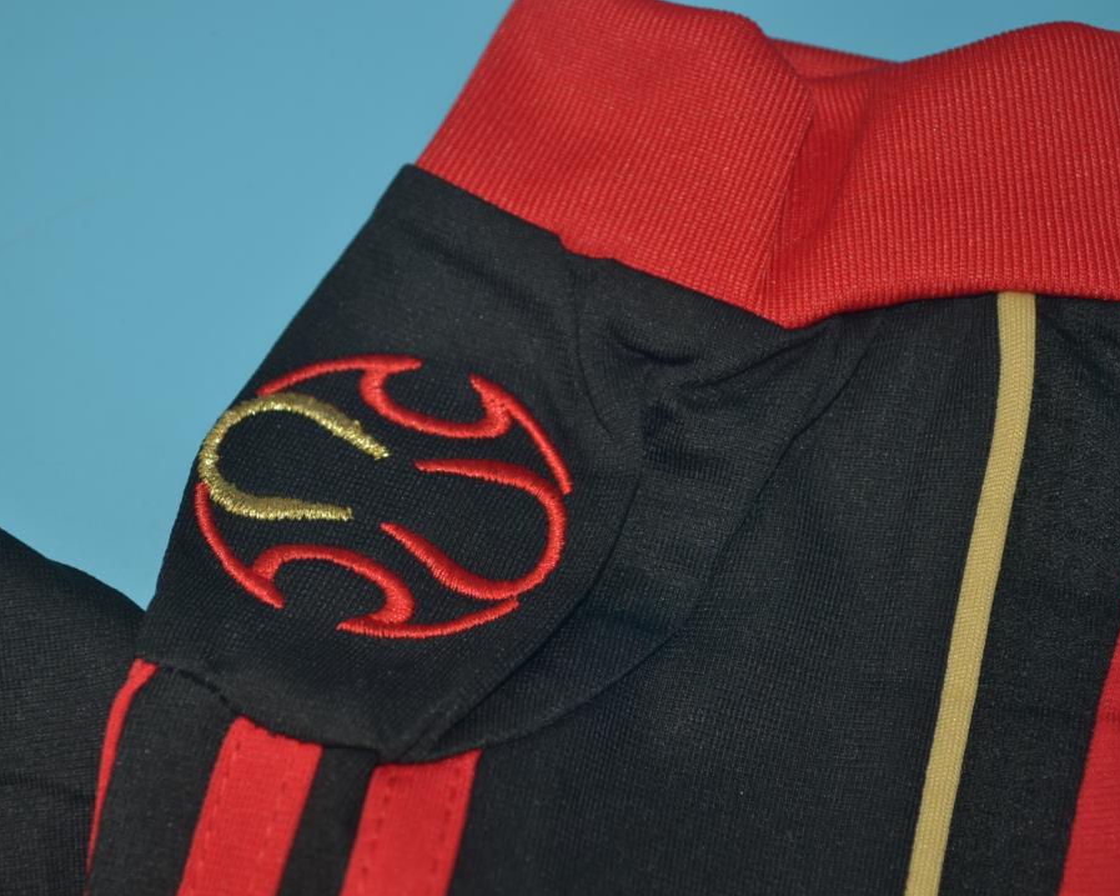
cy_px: 449
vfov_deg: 19.7
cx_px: 469
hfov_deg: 24.4
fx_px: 2585
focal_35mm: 78
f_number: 5.3
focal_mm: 46
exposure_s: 1/200
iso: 200
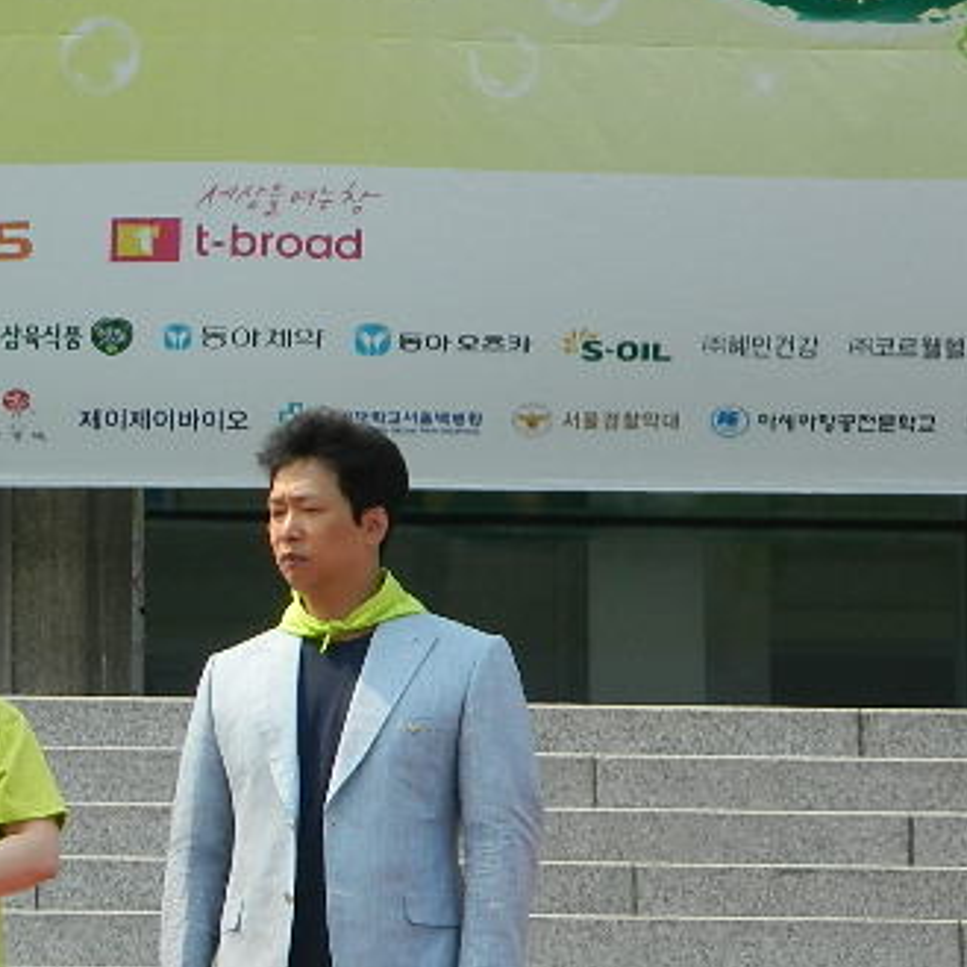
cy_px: 567
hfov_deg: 4.9
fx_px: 11220
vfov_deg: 4.9
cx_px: -482
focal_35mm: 355
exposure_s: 1/320
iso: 80
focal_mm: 23.2
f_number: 4.7
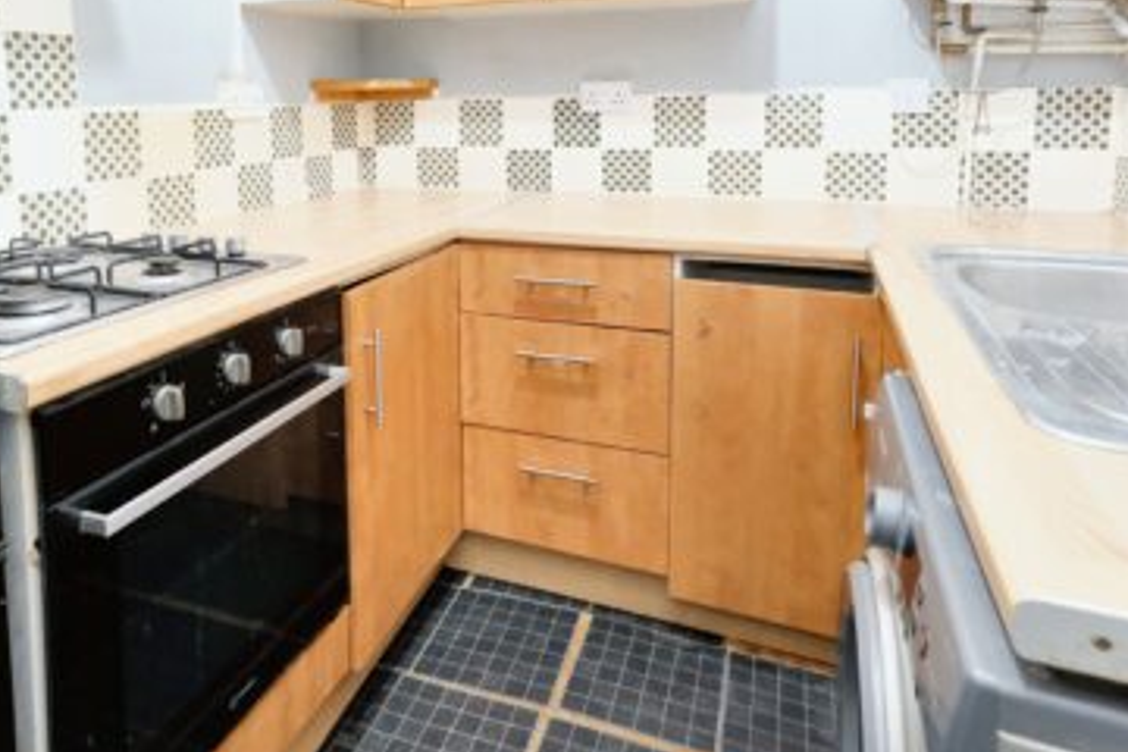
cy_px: 179
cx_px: 489
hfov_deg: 73.4
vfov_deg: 50.7
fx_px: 752
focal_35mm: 24
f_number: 5
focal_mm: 10
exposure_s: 1/30
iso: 4000
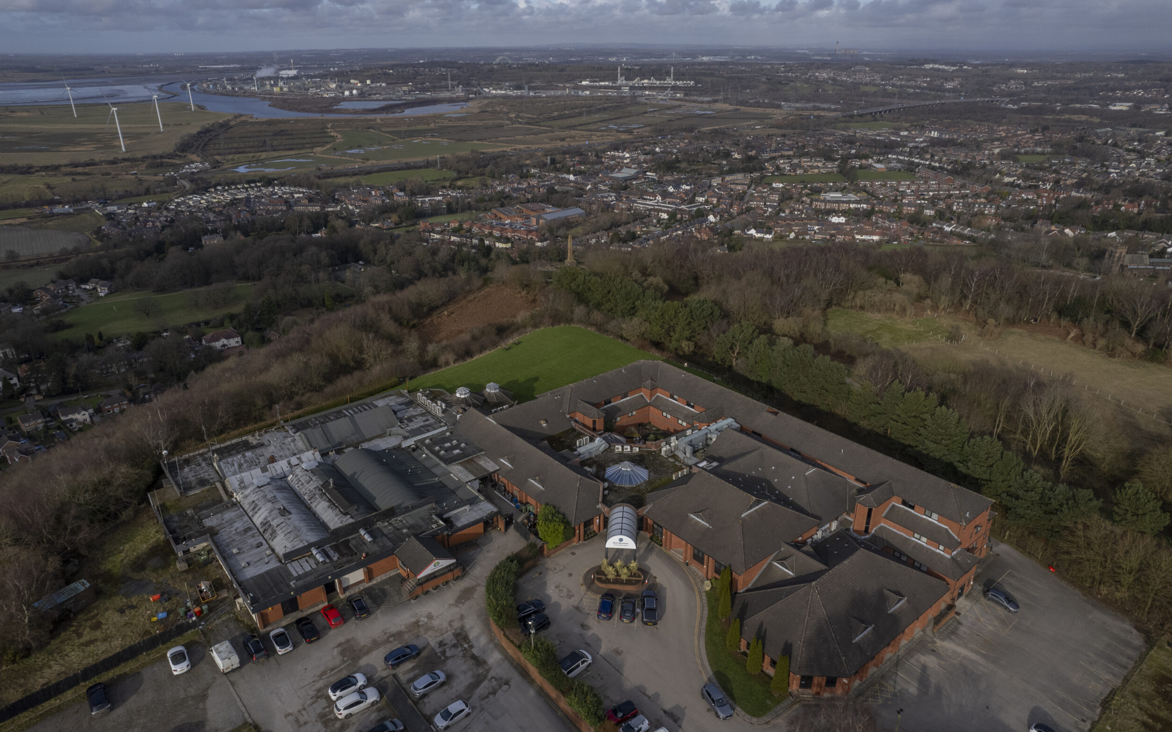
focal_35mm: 23
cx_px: 577
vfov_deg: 53.0
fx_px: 735
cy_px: 366
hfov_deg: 77.2
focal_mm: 8.38
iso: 110
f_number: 2.8
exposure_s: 1/2000
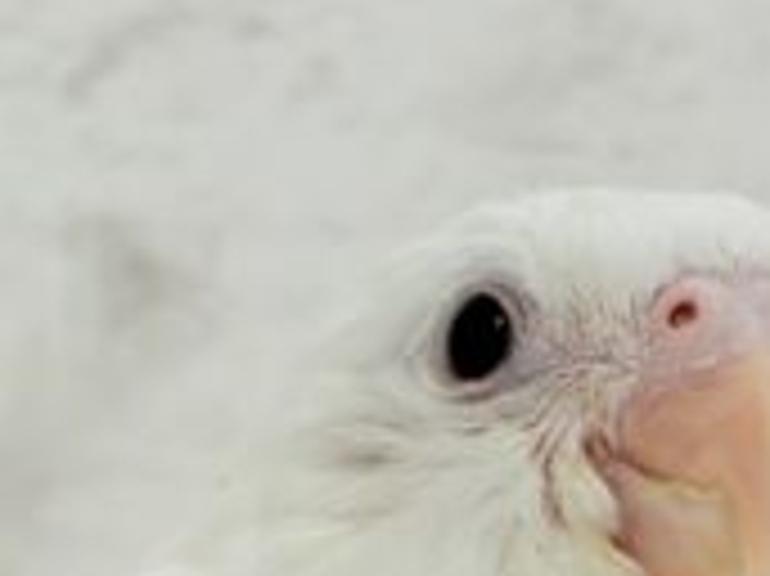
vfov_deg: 7.4
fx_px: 4335
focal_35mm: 195
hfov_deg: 10.1
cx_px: 68
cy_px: 968
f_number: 1.6
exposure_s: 1/200
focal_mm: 5.96
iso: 80
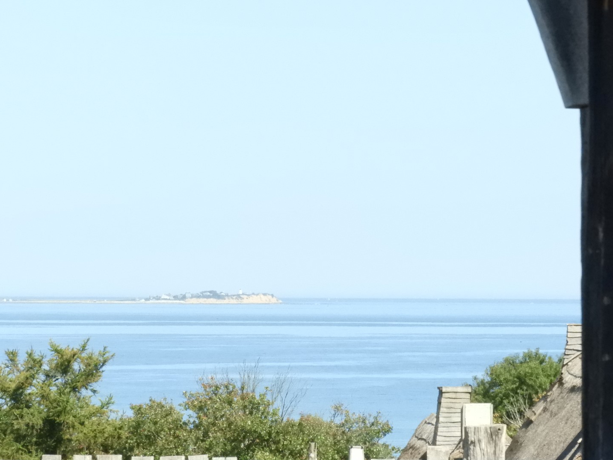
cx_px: 306
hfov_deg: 9.8
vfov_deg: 7.4
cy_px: 230
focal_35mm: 201
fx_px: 3560
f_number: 7.6
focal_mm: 35.8
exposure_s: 1/2500
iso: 1600
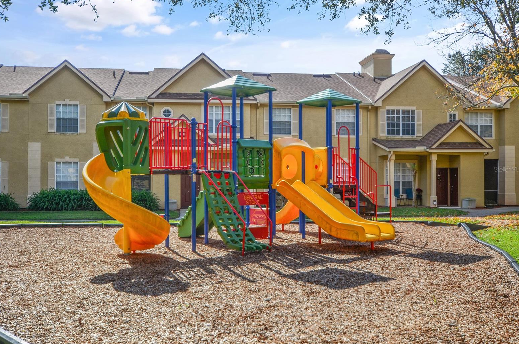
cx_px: 257
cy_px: 169
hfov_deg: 52.0
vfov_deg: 35.8
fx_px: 532
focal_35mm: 37
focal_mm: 24
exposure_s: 1/320
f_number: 8
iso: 200
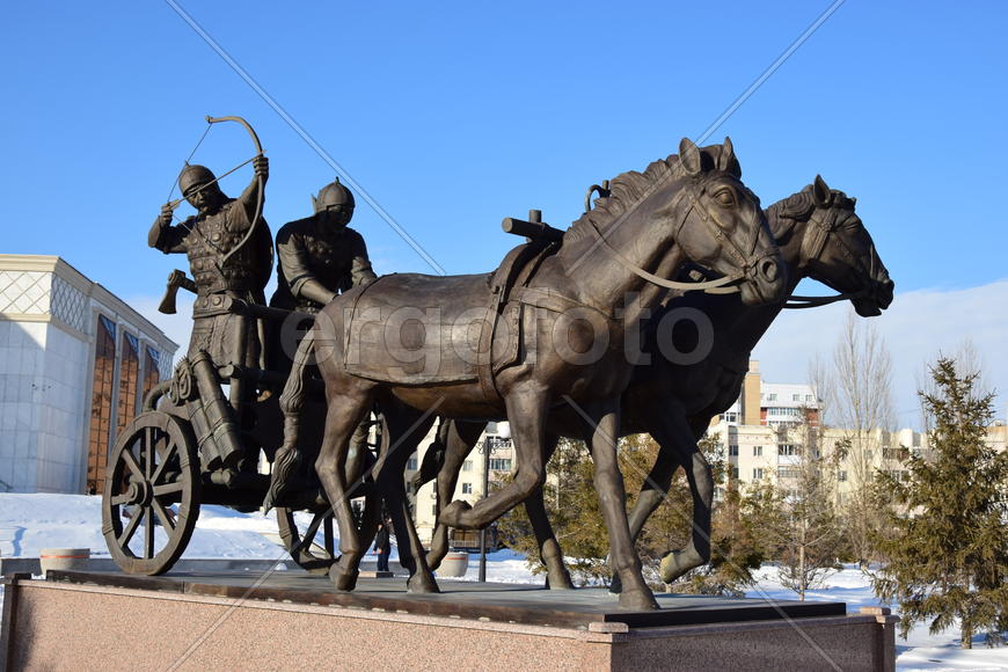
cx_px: 504
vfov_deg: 28.1
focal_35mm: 48
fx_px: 1344
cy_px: 336
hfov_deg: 41.1
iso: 100
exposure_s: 1/200
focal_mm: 32
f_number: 9
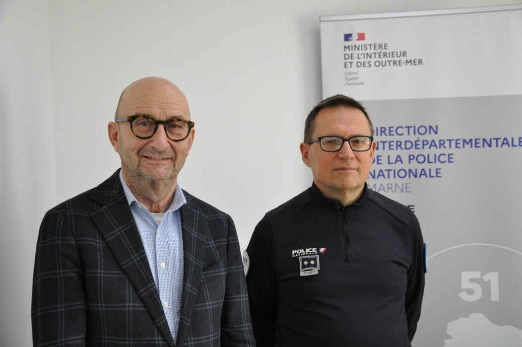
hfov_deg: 43.6
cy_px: 174
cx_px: 261
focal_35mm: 45
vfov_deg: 29.8
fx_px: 652
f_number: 4.2
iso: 800
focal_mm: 30
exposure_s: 1/40
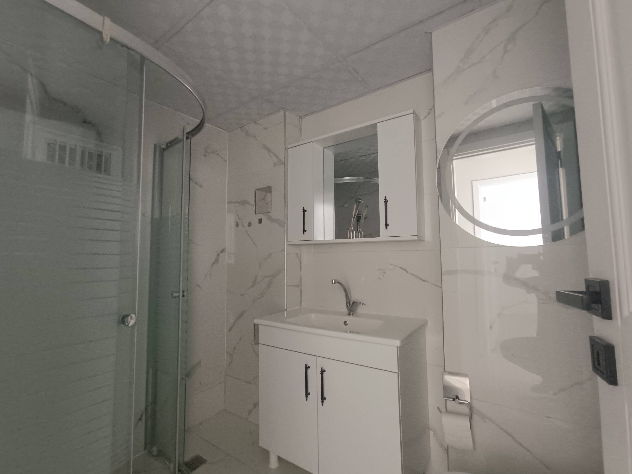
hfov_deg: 94.5
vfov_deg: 78.1
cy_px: 237
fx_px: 292
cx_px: 316
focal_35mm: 16
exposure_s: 1/50
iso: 419
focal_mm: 1.66
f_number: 2.2
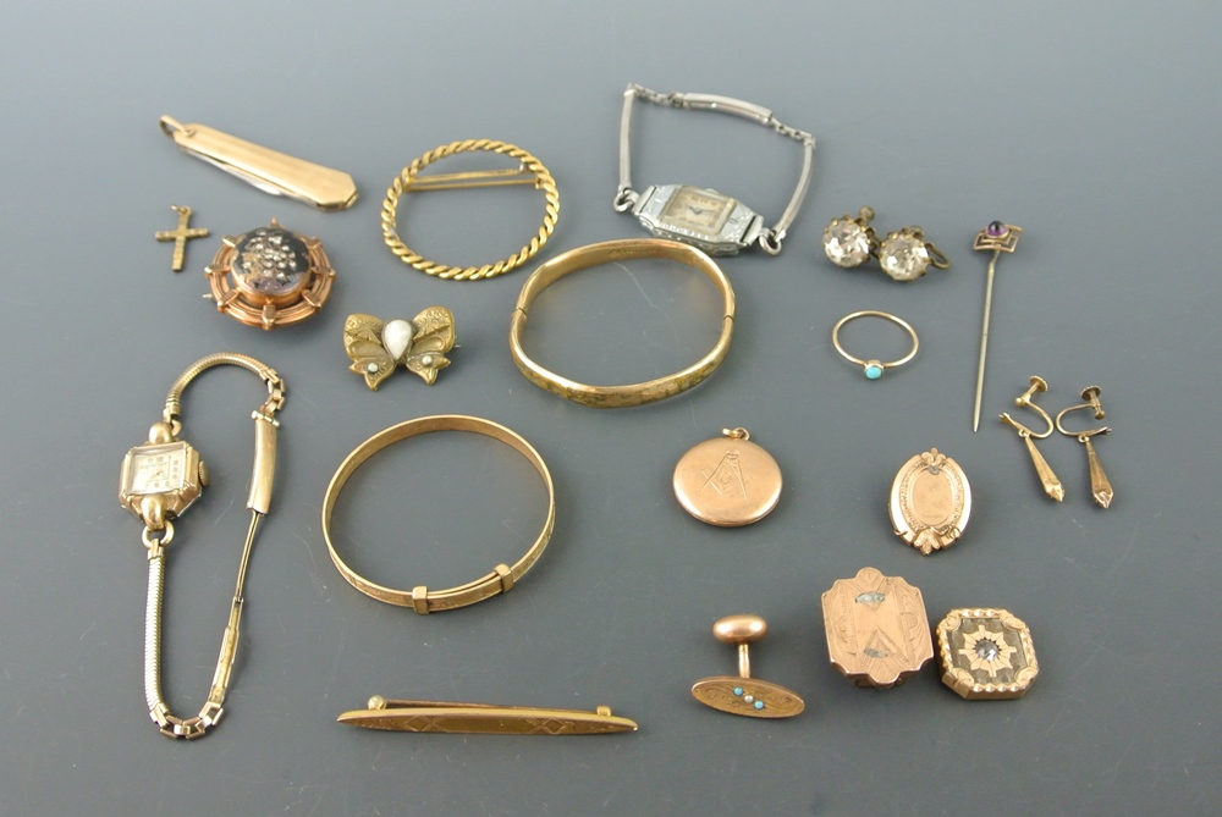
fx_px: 1053
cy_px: 408
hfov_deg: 60.2
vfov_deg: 42.4
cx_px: 611
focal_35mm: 31
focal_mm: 11.8
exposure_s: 1/60
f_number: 3.8
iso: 560
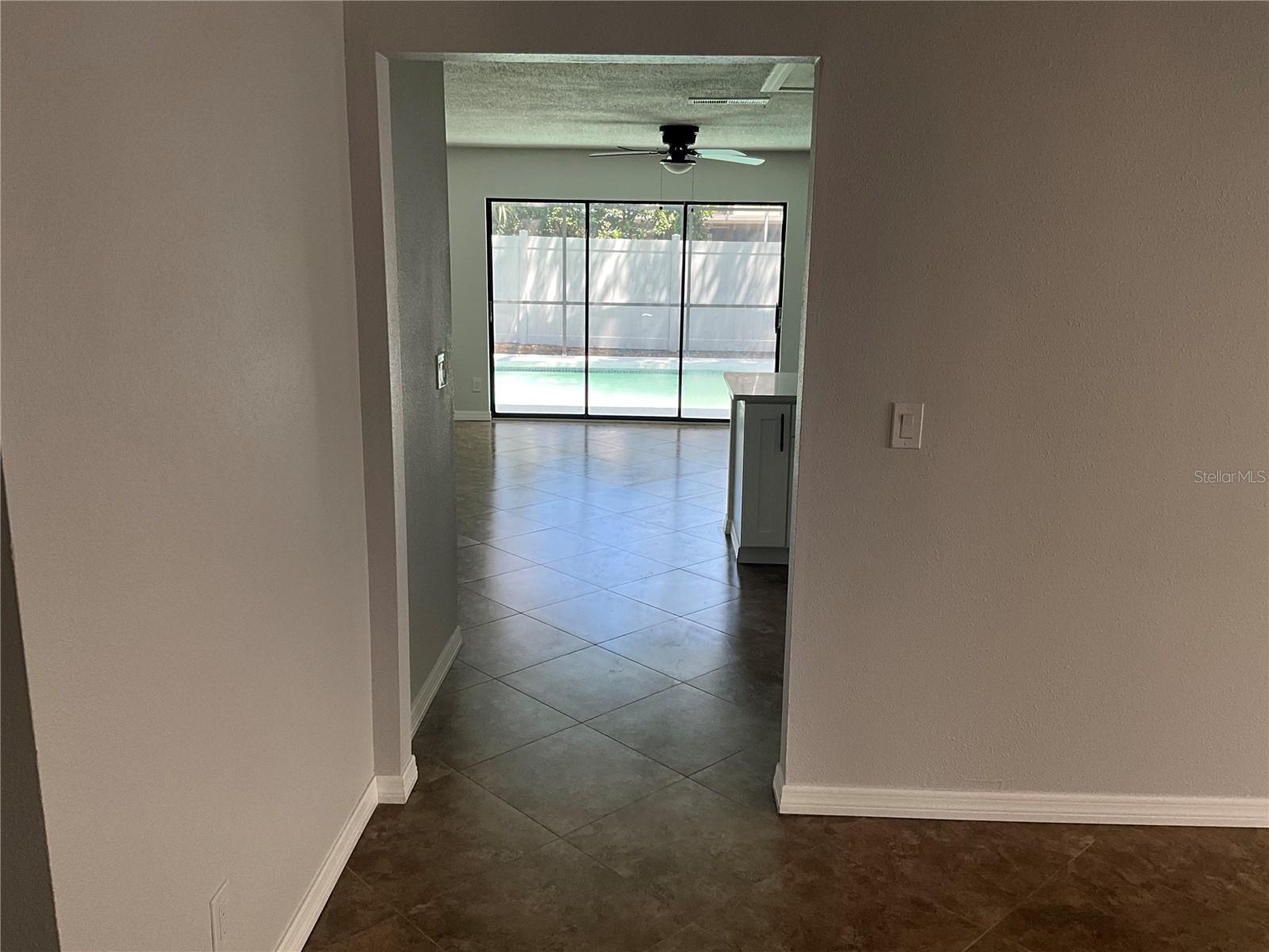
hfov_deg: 61.7
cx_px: 634
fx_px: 1063
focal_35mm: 29
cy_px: 476
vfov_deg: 48.2
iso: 64
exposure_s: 1/120
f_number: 1.8
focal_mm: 3
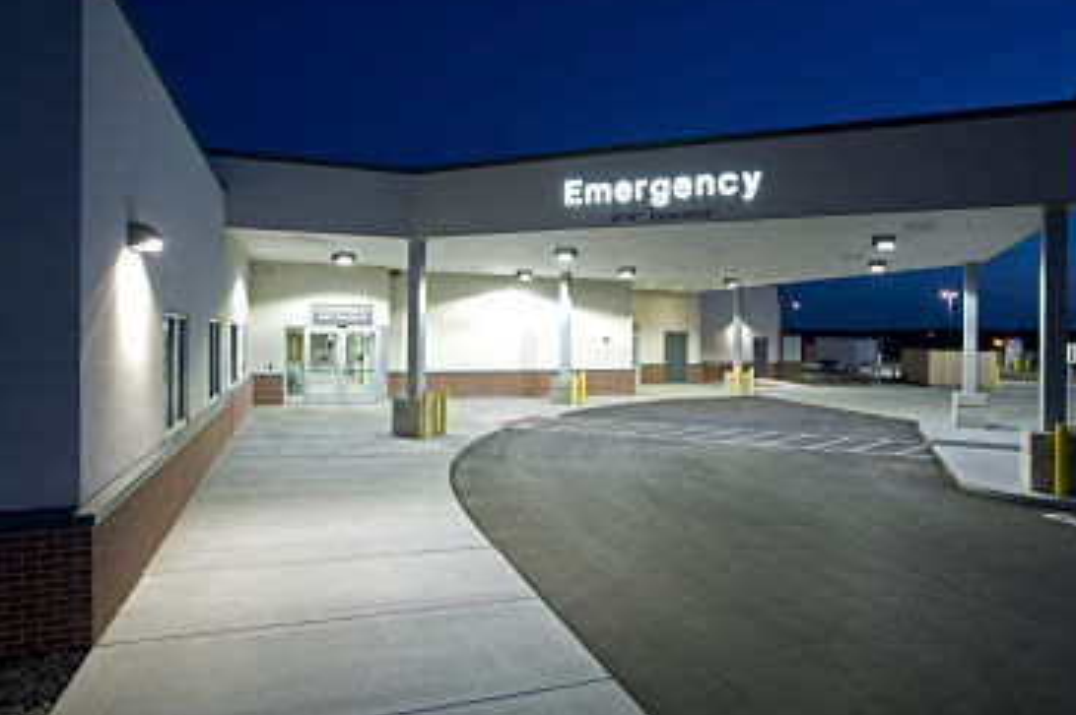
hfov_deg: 78.6
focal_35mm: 22
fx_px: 657
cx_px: 565
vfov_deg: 57.1
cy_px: 328
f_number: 16
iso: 200
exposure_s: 5
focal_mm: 20
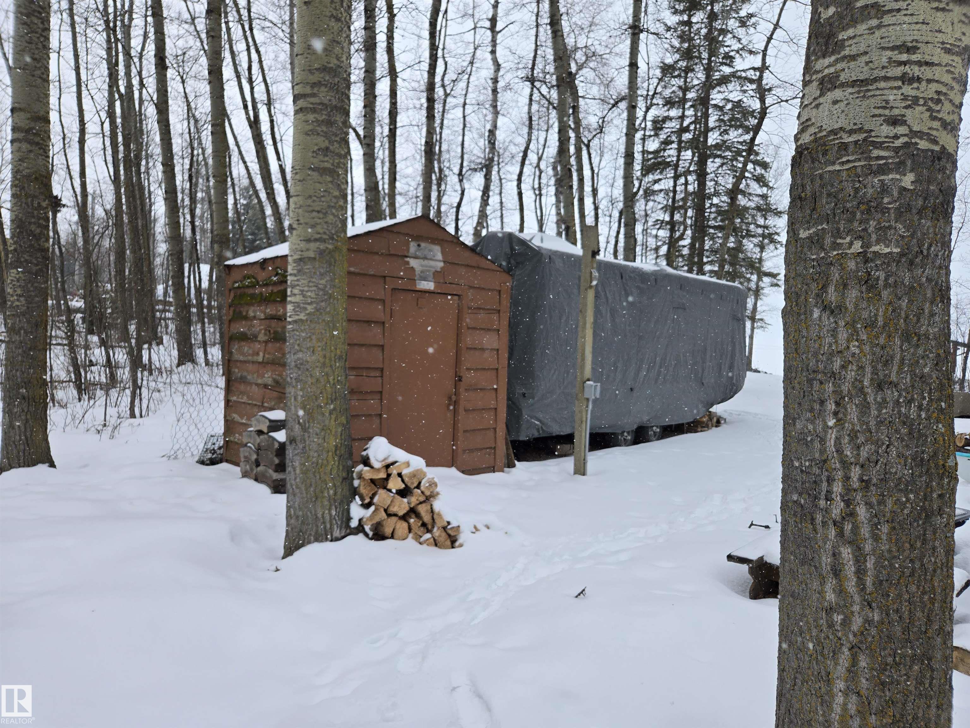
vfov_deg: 58.9
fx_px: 644
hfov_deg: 73.9
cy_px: 364
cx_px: 485
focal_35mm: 23
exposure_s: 1/1718
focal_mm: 5.4
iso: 25
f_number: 1.8
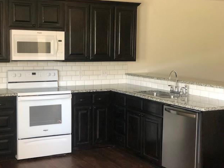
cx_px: 110
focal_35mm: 58
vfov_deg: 25.2
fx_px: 375
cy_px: 83
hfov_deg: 33.2
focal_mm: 6.6
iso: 400
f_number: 2.8
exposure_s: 1/30
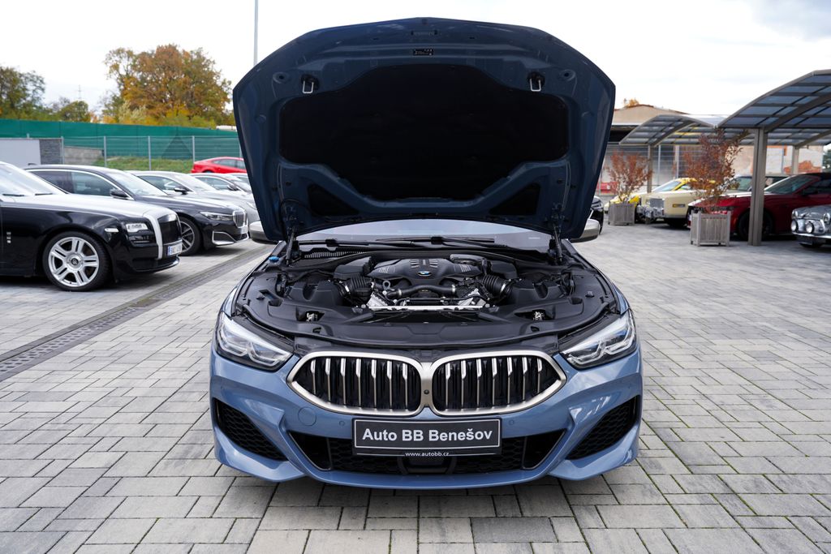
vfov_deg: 42.3
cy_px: 277
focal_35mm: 31
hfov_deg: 60.3
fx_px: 716
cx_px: 416
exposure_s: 1/80
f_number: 4
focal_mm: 31
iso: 100
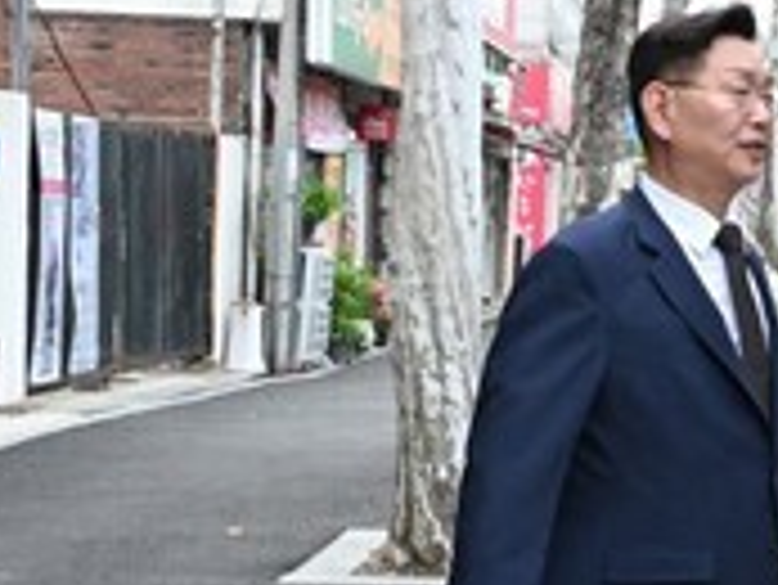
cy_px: 369
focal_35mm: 80
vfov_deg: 18.4
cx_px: 1318
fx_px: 1799
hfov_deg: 19.5
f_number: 5.6
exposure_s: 1/125
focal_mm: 24
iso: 1000
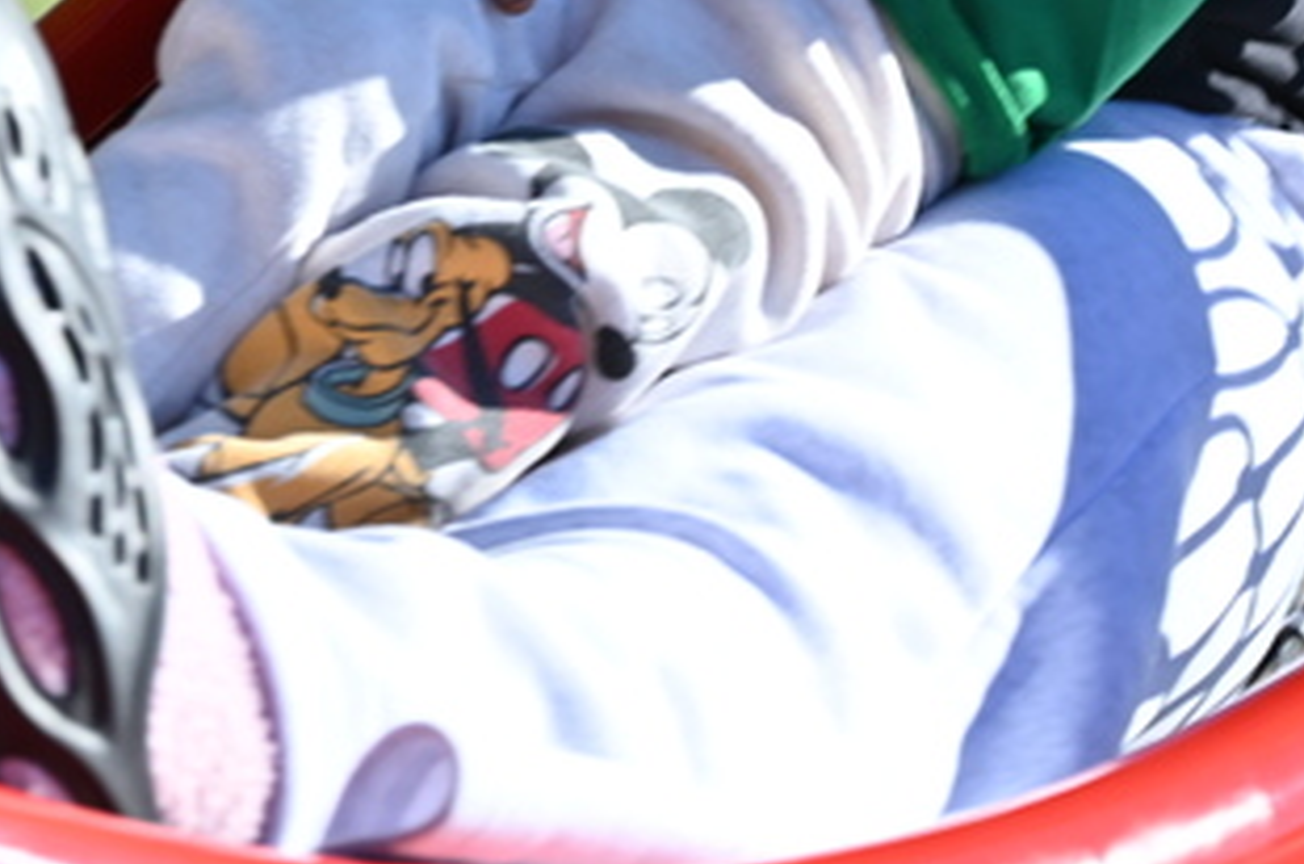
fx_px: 5603
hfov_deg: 13.3
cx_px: 461
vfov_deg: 8.6
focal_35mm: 155
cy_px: -556
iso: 100
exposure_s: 1/320
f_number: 6.3
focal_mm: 47
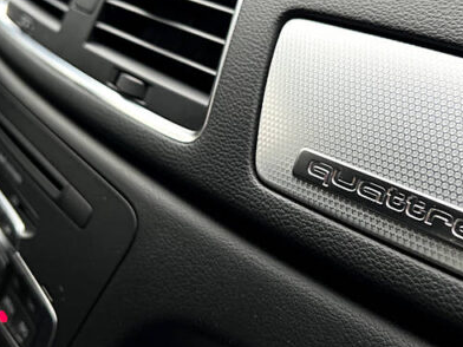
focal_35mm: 53
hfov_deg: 36.2
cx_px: 220
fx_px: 709
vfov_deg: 27.3
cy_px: 110
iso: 50
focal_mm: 5.7
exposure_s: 1/391
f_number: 1.5
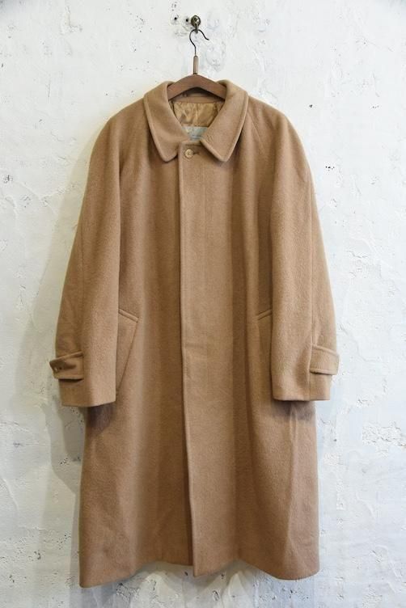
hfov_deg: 38.9
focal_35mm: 34
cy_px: 304
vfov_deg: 55.8
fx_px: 575
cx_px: 203
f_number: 6.3
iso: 2500
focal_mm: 34
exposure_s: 1/80
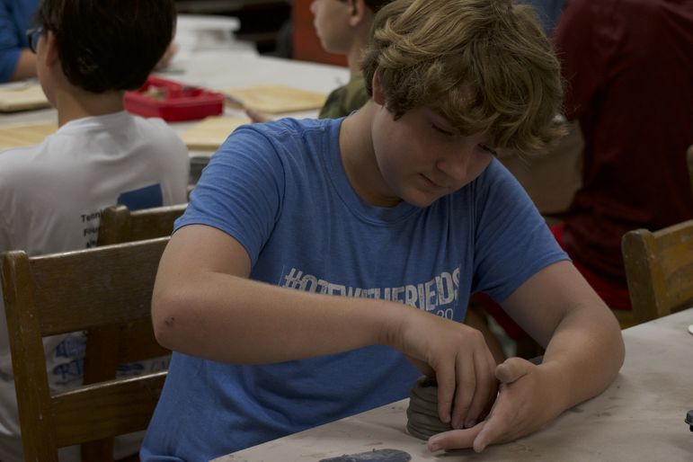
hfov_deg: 19.5
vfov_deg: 13.0
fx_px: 2021
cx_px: 346
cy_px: 231
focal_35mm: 105
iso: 2000
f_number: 4.5
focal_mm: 70
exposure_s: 1/160
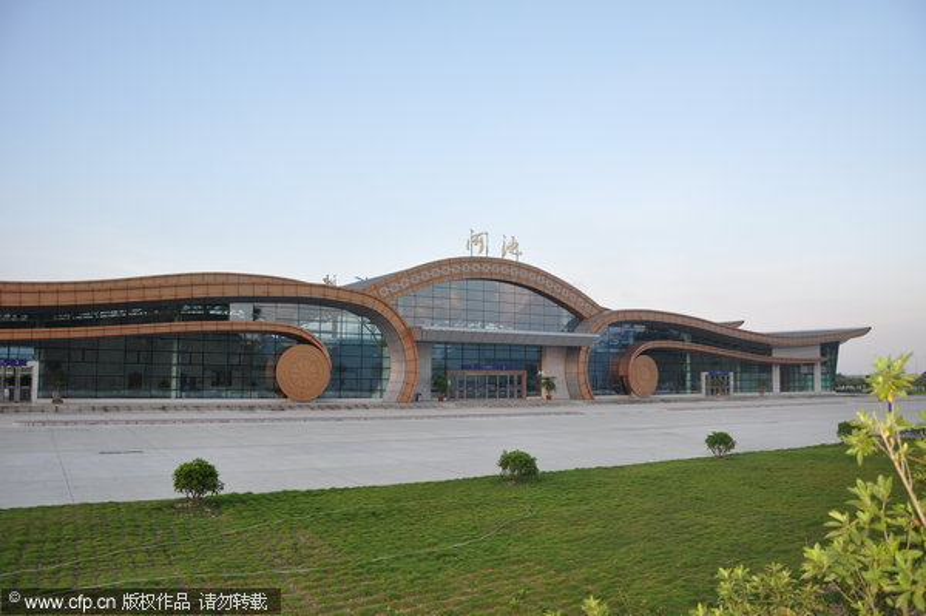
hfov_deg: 67.4
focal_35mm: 27
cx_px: 463
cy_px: 308
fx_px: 694
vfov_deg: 47.9
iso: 200
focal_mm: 18
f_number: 5.6
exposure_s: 1/200
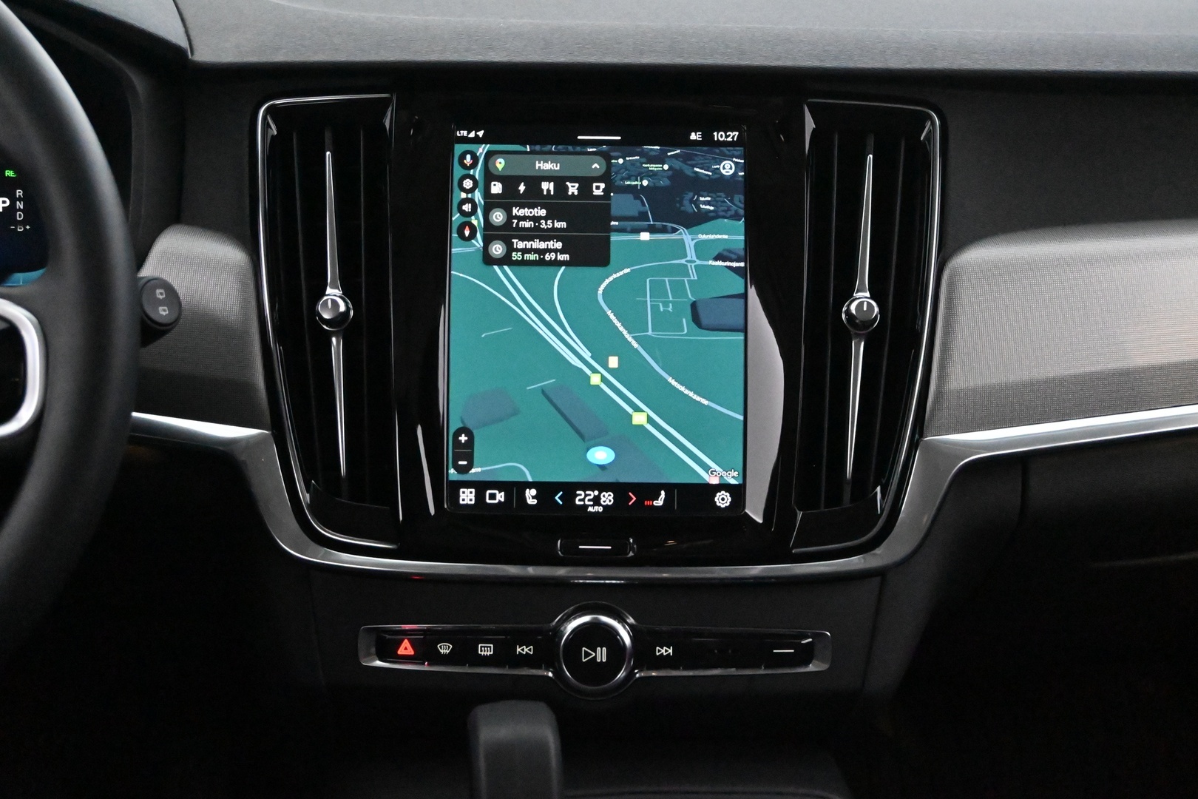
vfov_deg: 25.8
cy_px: 400
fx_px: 1747
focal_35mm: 52
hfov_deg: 37.9
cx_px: 599
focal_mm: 35
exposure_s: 1/60
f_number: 5.3
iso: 16000
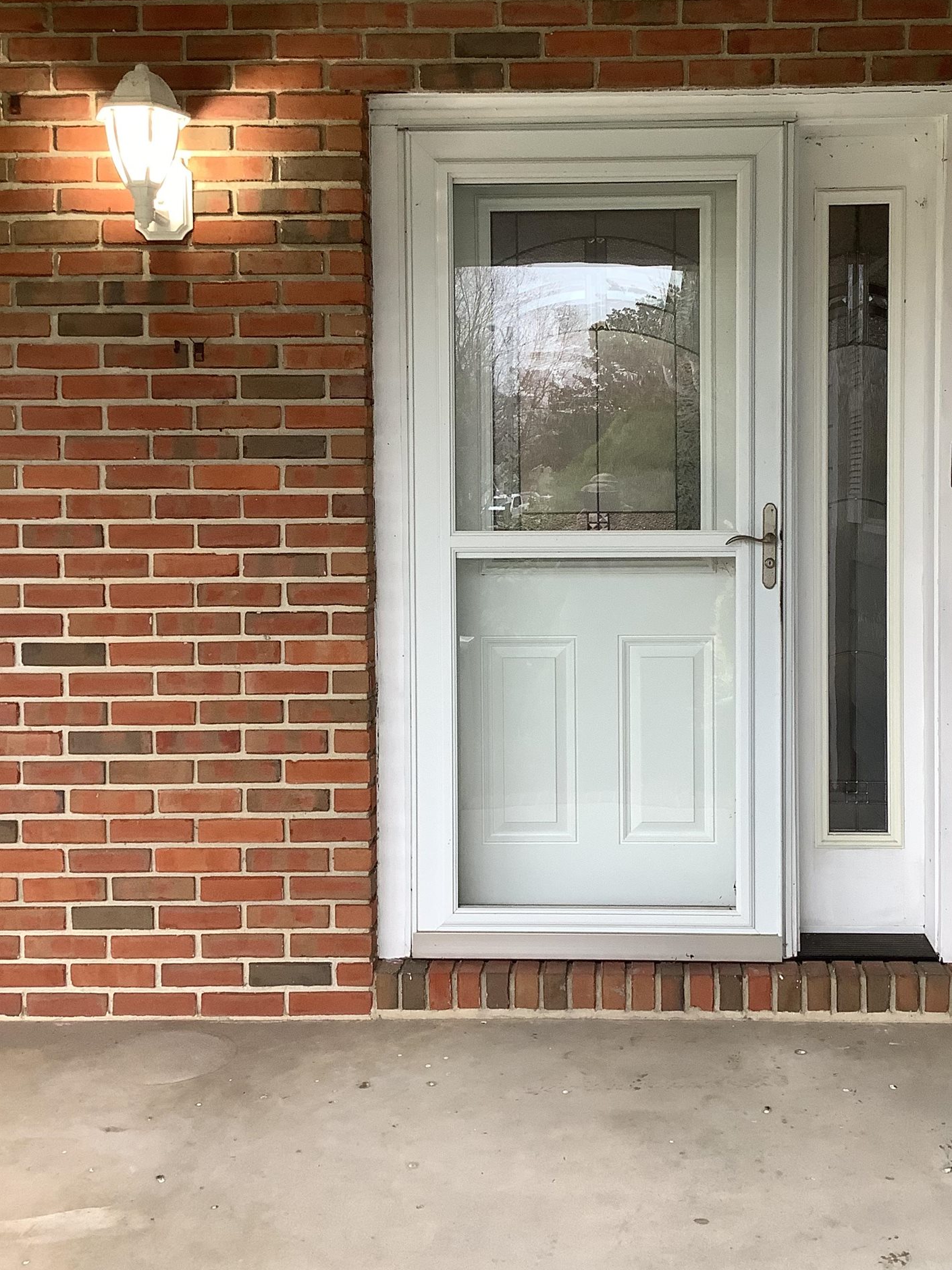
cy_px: 546
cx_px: 582
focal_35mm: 38
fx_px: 1393
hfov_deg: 37.5
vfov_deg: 48.8
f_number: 2.4
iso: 80
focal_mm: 3.3
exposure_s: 1/60
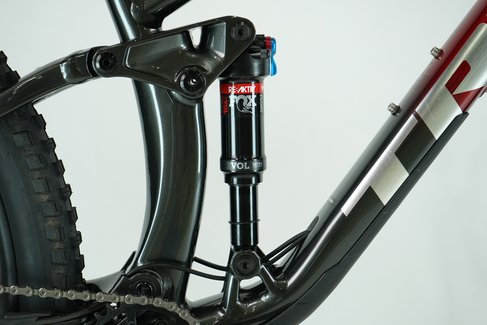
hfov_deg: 28.8
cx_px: 244
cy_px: 162
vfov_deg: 19.5
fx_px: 947
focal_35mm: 70
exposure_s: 1/200
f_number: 5.6
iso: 1600
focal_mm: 70
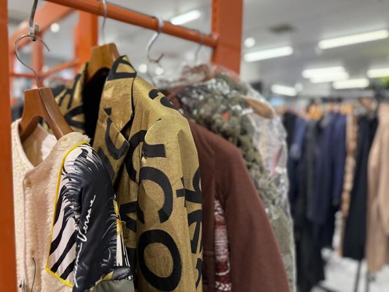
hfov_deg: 71.6
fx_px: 270
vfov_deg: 56.8
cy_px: 146
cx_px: 194
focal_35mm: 24
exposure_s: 1/120
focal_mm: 6.76
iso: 160
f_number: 1.78
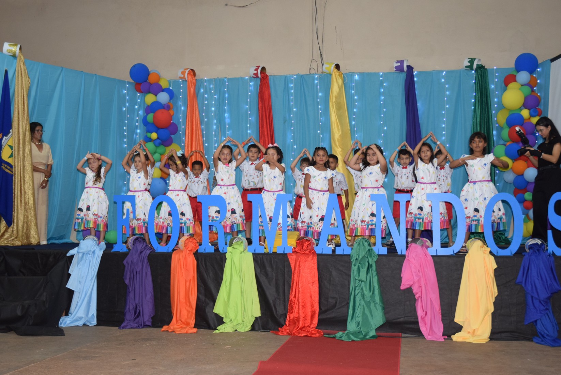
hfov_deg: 44.9
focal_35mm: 44
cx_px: 280
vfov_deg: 30.9
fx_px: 678
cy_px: 188
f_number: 3.8
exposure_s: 1/60
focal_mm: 29
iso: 1000
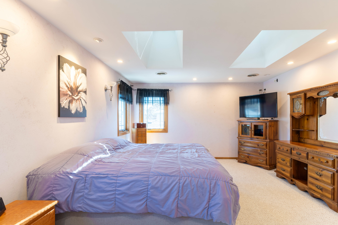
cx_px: 169
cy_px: 112
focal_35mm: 17
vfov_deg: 70.4
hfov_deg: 93.3
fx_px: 160
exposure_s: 1/10
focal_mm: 17
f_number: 13
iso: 160
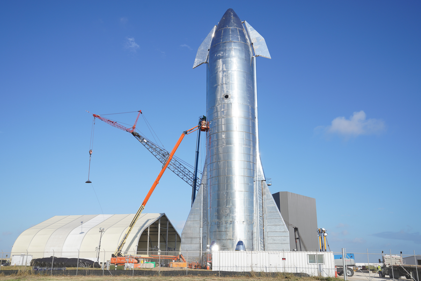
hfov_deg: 57.2
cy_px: 143
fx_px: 386
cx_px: 206
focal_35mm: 33
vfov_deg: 40.0
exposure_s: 1/400
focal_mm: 32
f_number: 6.3
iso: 100
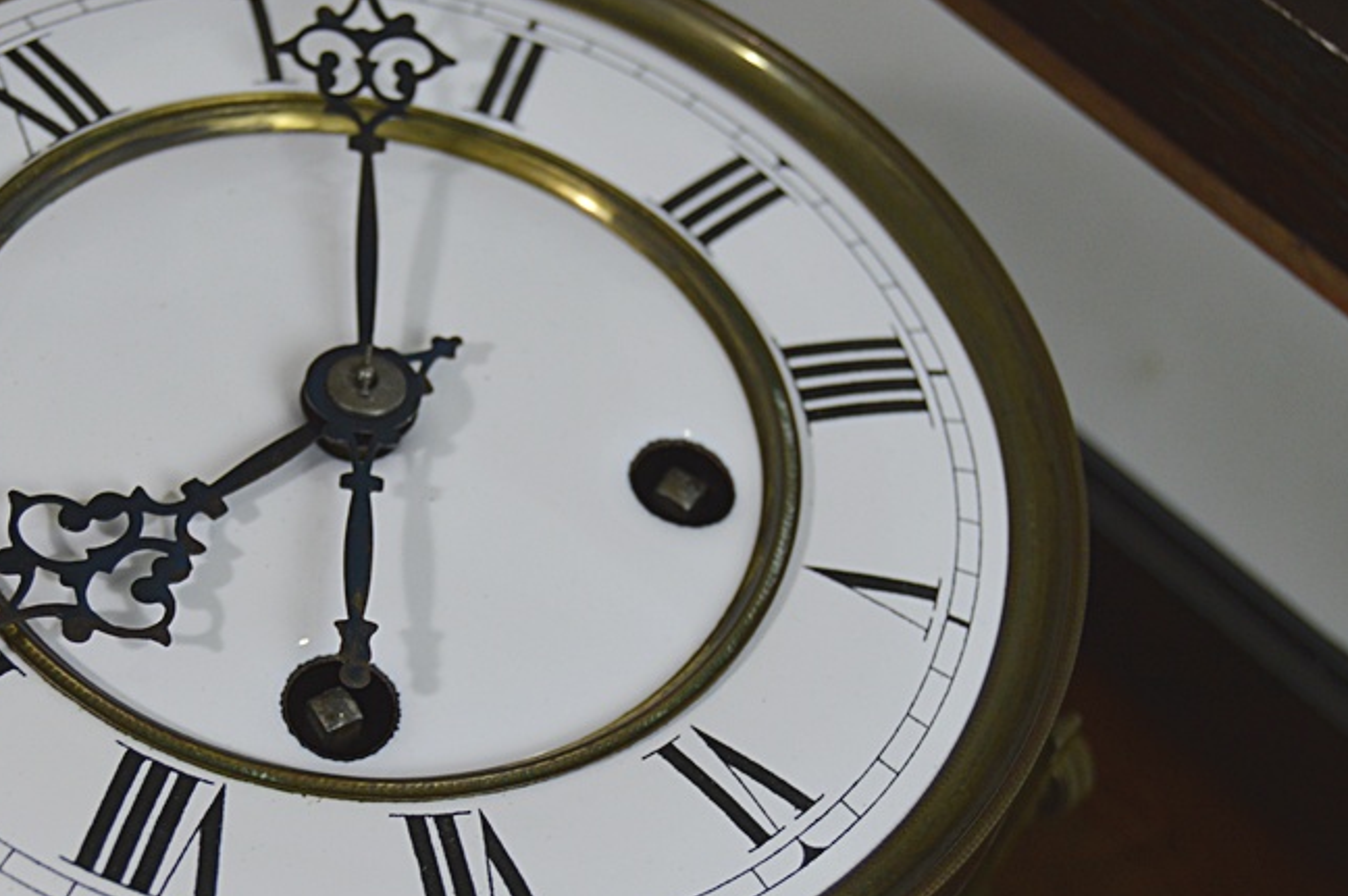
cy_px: 512
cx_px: 410
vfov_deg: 15.5
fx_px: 3293
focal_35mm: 88
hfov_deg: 23.0
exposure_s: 1/60
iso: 400
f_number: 4.8
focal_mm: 38
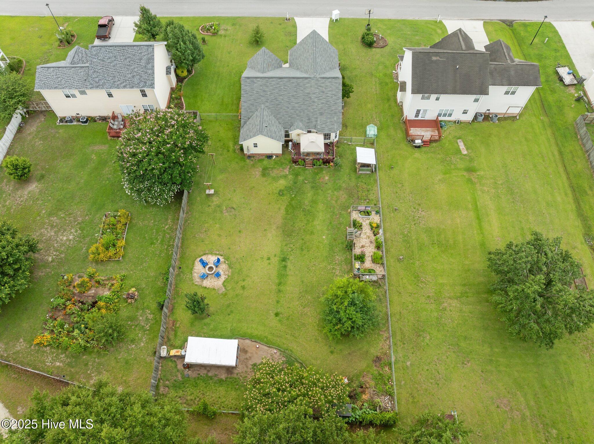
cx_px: 297
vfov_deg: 56.8
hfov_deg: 71.6
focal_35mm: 24
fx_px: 412
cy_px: 222
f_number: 5
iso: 100
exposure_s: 1/320
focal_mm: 12.29
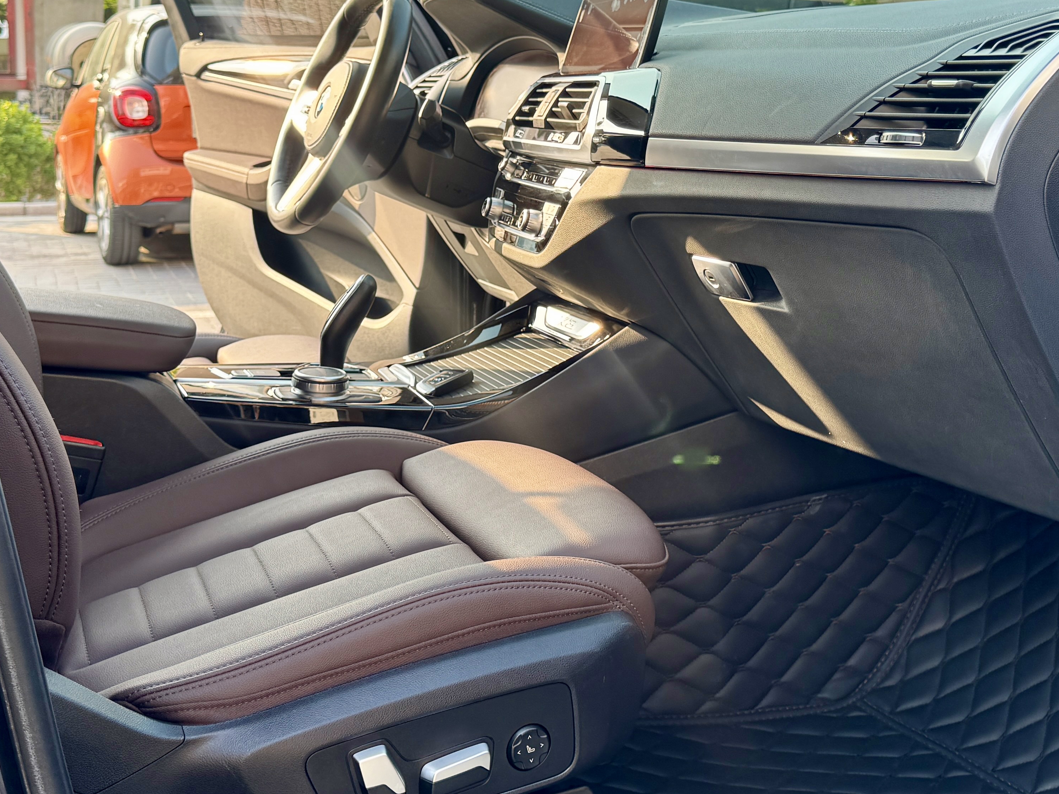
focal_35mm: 46
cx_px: 483
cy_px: 261
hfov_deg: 41.2
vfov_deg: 31.3
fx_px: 1407
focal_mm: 6.76
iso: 64
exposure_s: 1/273
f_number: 1.78
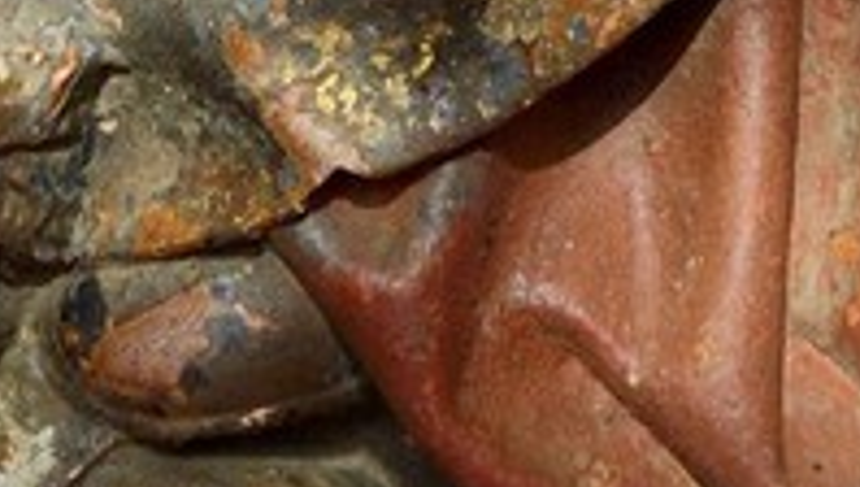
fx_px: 10024
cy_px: -2387
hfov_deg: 4.9
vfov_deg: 2.6
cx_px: 617
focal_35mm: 439
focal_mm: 52
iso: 400
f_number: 10
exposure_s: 1/320
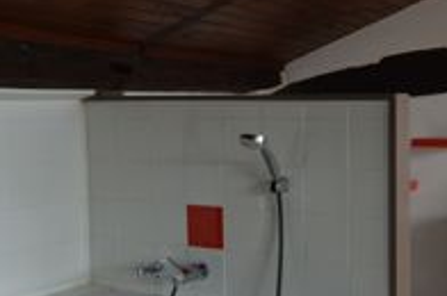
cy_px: 155
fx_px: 669
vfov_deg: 25.0
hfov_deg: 36.9
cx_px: 238
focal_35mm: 54
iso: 400
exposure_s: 1/125
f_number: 5.6
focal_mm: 10
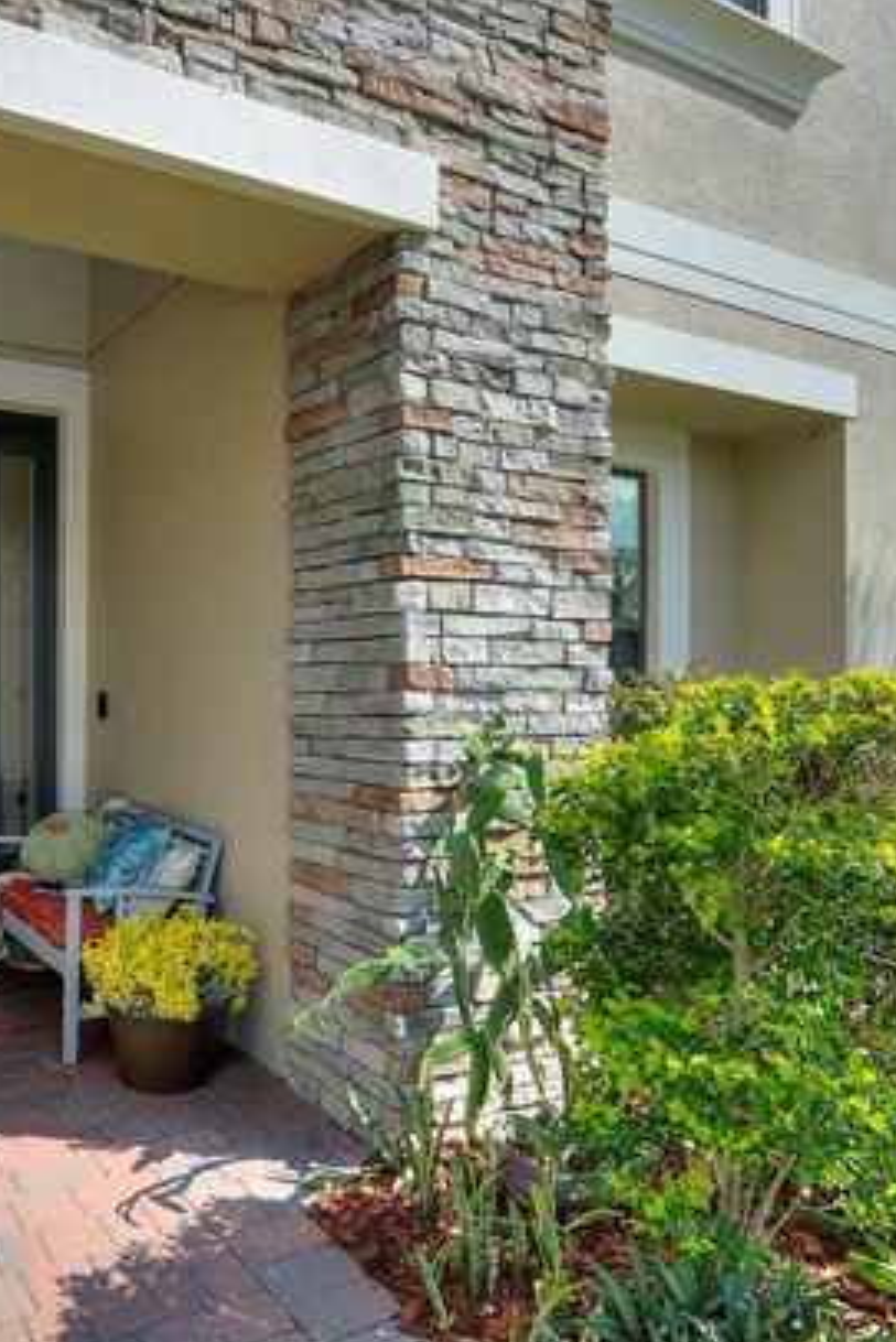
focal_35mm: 26
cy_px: 663
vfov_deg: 69.4
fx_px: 970
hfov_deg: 48.7
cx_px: 296
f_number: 4.5
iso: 100
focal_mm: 10
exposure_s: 1/400
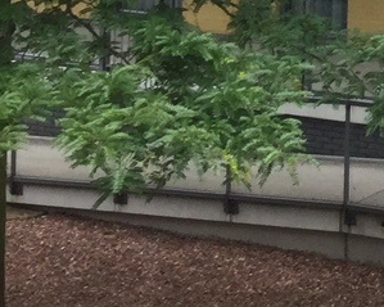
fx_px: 1875
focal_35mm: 165
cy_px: -420
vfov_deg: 8.6
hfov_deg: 10.8
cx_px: 731
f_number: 2.4
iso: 25
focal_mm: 3.3
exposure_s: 1/240
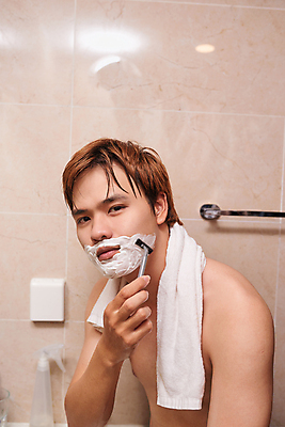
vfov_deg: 54.4
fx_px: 415
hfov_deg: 37.9
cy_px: 214
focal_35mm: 35
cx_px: 142
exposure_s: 1/160
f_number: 4
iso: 200
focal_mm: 35
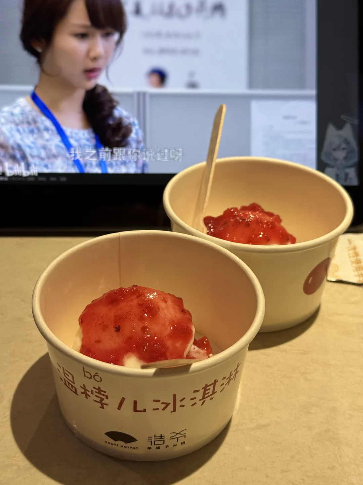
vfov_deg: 39.7
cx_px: 182
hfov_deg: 30.3
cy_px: 242
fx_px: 671
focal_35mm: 48
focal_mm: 6.76
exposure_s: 1/50
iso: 100
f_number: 1.78
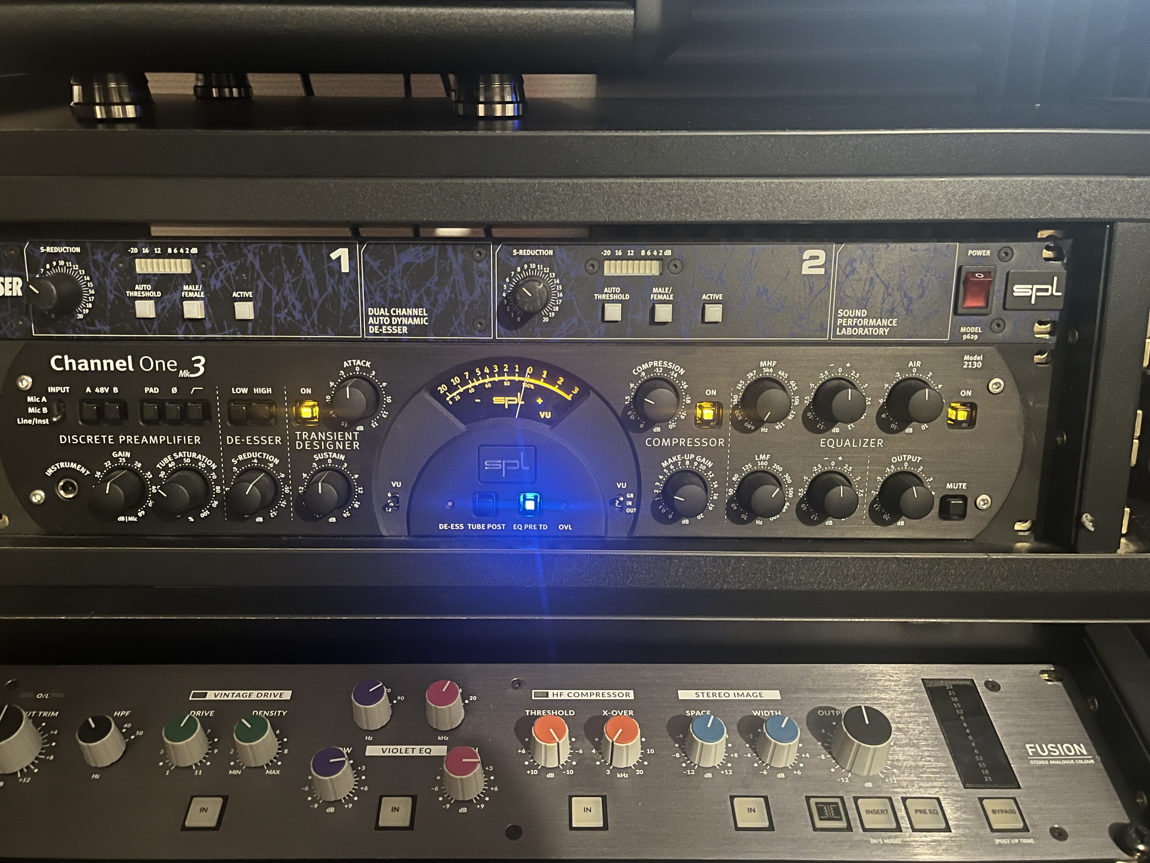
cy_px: 450
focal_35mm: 28
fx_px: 930
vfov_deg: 49.7
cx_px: 537
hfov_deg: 63.4
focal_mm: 5.1
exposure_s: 1/10
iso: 500
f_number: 1.6
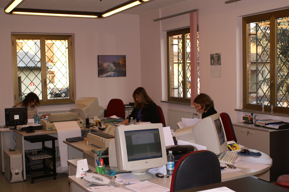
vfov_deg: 29.8
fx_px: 361
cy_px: 96
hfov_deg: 43.6
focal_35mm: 45
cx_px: 144
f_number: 5
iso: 200
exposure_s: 1/80
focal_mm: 30
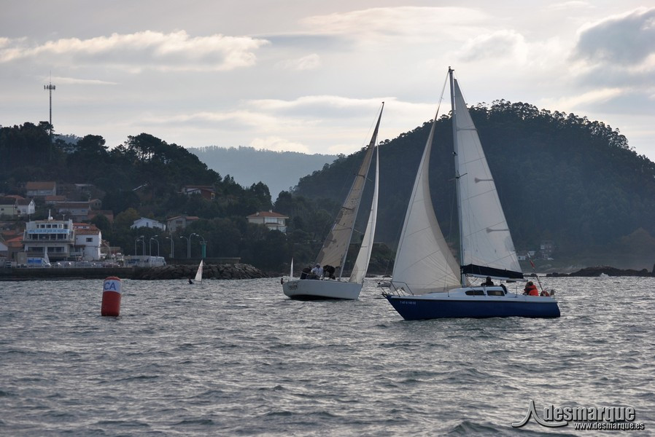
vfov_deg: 10.8
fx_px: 2321
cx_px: 328
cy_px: 218
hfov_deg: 16.1
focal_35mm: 128
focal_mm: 85
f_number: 6.3
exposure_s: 1/640
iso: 100
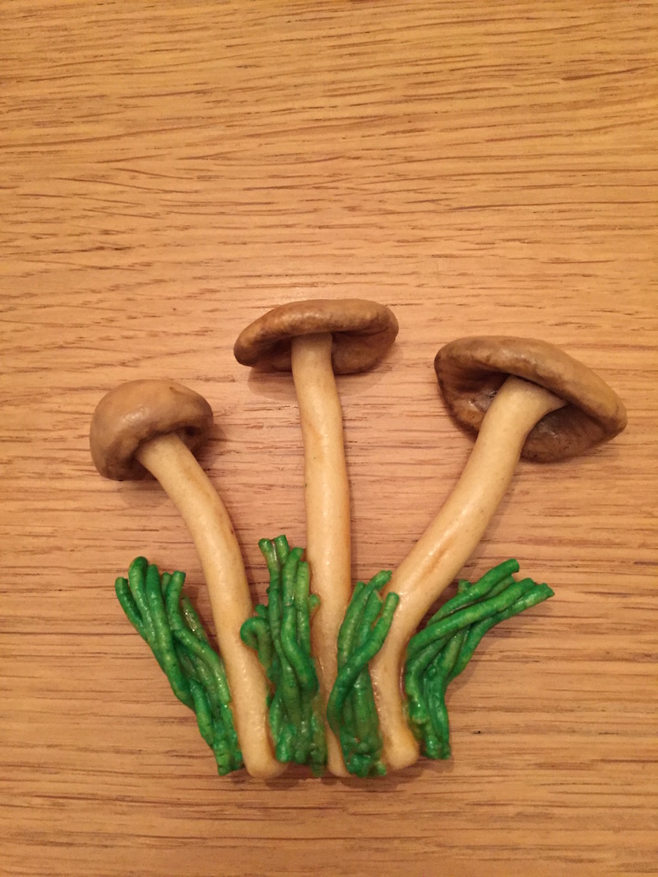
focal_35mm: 29
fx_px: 735
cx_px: 329
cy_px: 438
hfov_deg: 48.2
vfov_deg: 61.7
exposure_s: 1/17
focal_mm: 4.15
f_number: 2.2
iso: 320
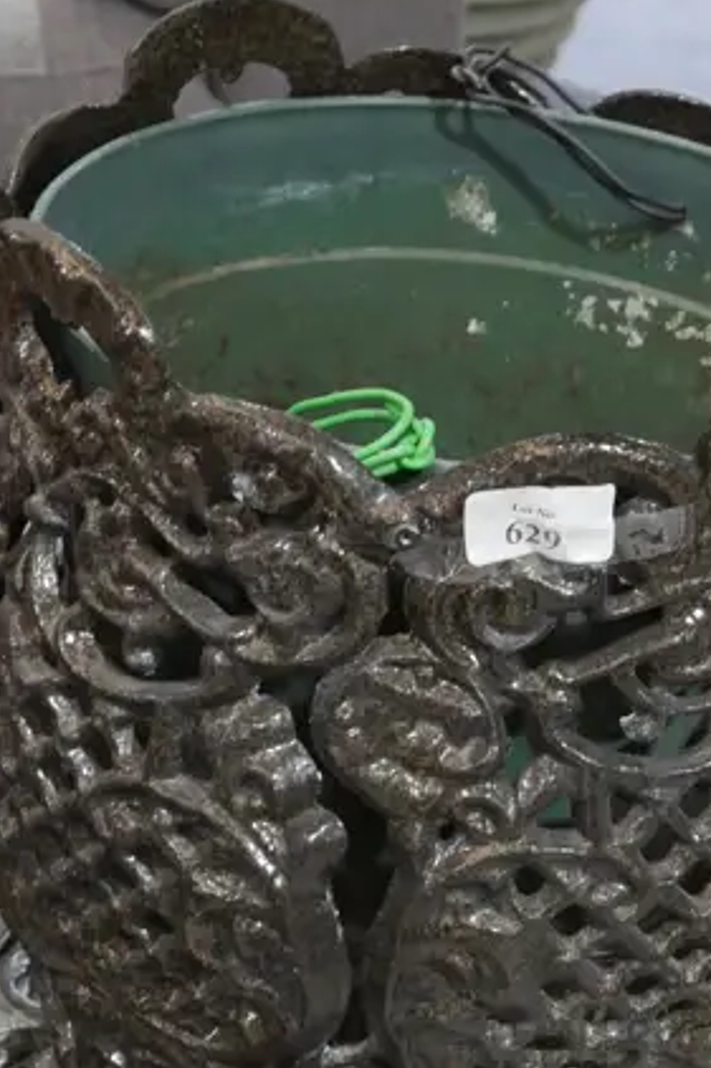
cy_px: 1060
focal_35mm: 101
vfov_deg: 19.6
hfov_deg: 13.5
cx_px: 477
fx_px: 2994
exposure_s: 1/60
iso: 1000
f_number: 4.4
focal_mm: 20
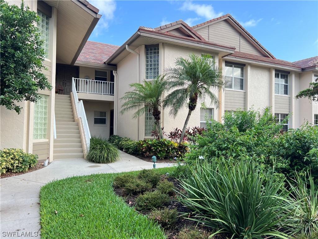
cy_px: 120
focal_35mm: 26
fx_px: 239
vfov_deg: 53.1
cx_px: 159
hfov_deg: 67.3
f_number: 1.5
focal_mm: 5.7
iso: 50
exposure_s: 1/687
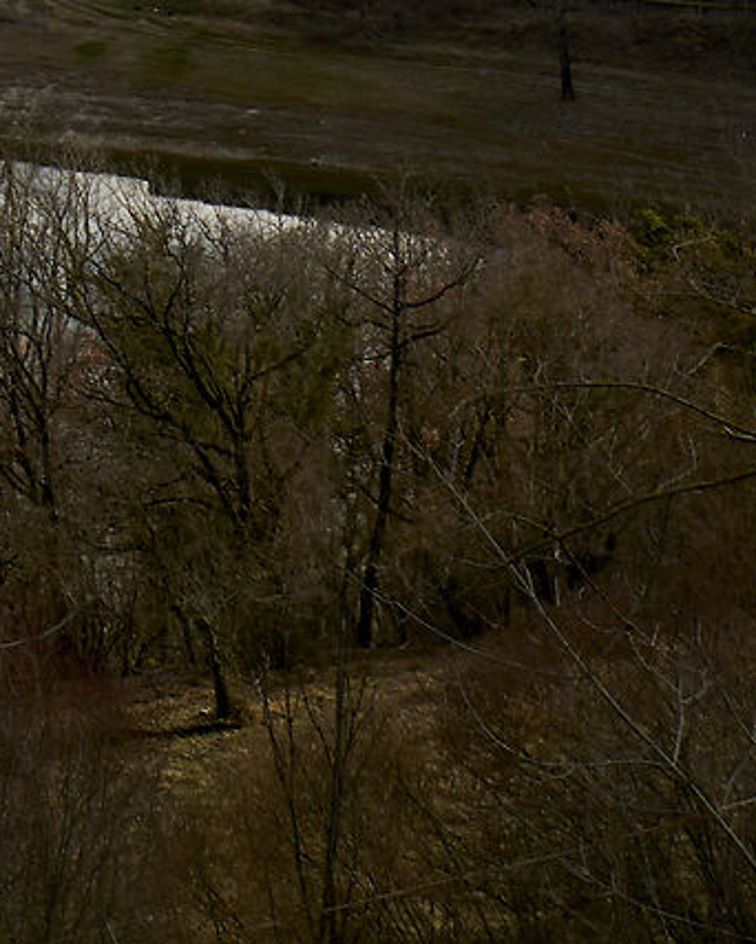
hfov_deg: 7.6
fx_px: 4863
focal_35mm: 174
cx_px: -1636
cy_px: -761
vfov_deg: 10.4
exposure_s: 1/60
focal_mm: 22
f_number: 10
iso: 100
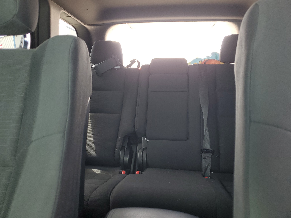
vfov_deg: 53.1
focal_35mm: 26
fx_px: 219
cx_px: 146
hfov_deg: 67.3
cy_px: 109
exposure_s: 1/132
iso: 50
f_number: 1.5
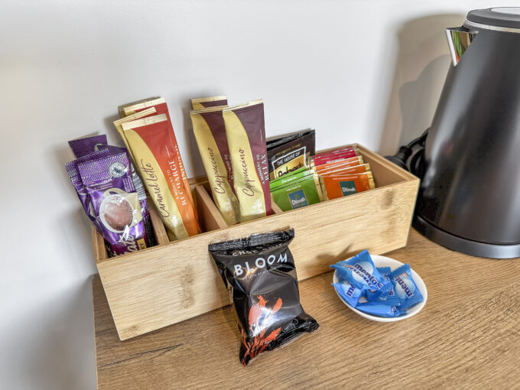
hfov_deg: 71.6
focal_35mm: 24
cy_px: 195
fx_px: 361
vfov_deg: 56.8
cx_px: 260
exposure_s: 1/120
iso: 80
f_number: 1.8
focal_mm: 6.86
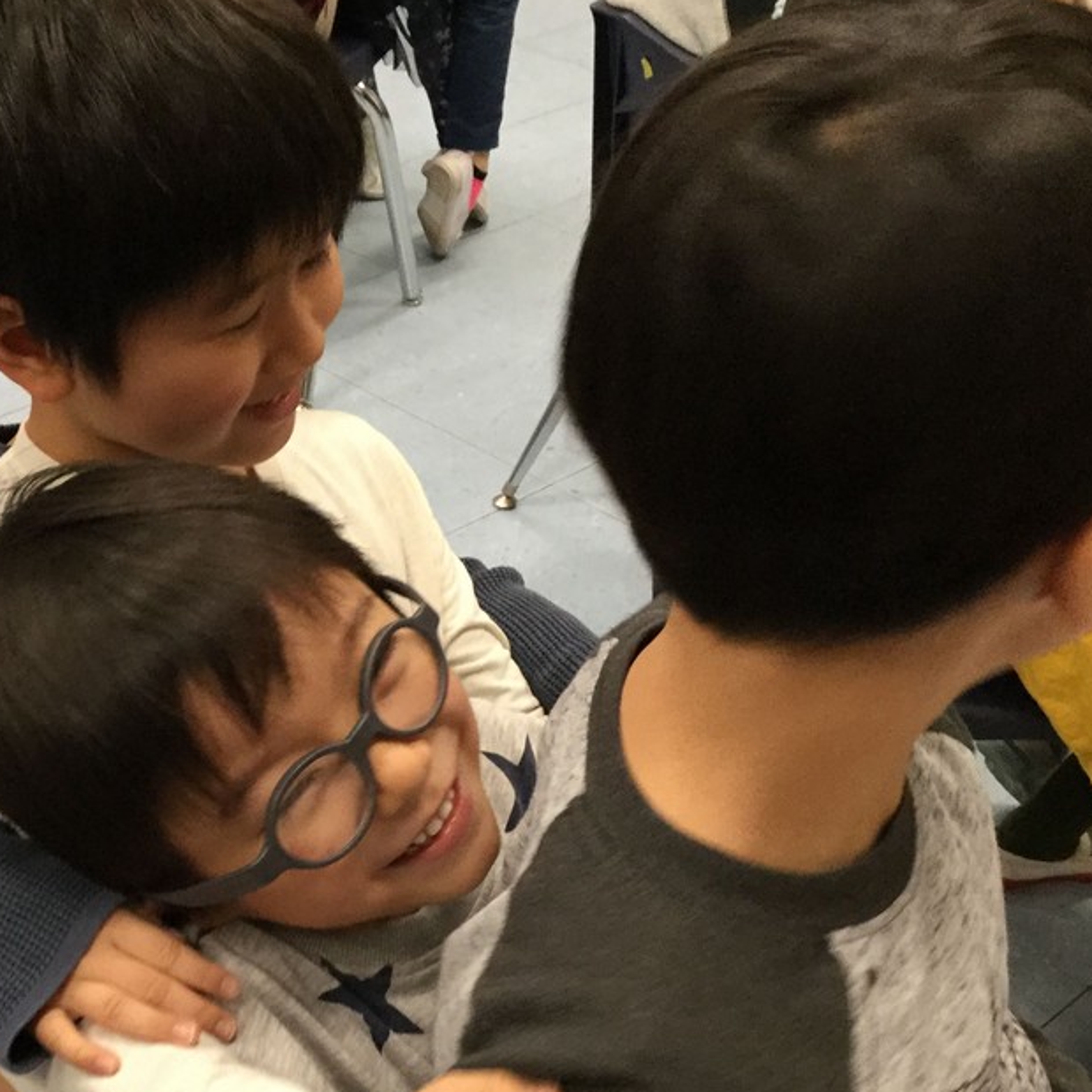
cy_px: 699
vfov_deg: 32.0
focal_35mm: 53
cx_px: 215
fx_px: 1892
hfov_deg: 31.4
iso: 100
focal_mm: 3.3
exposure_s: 1/30
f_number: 2.4
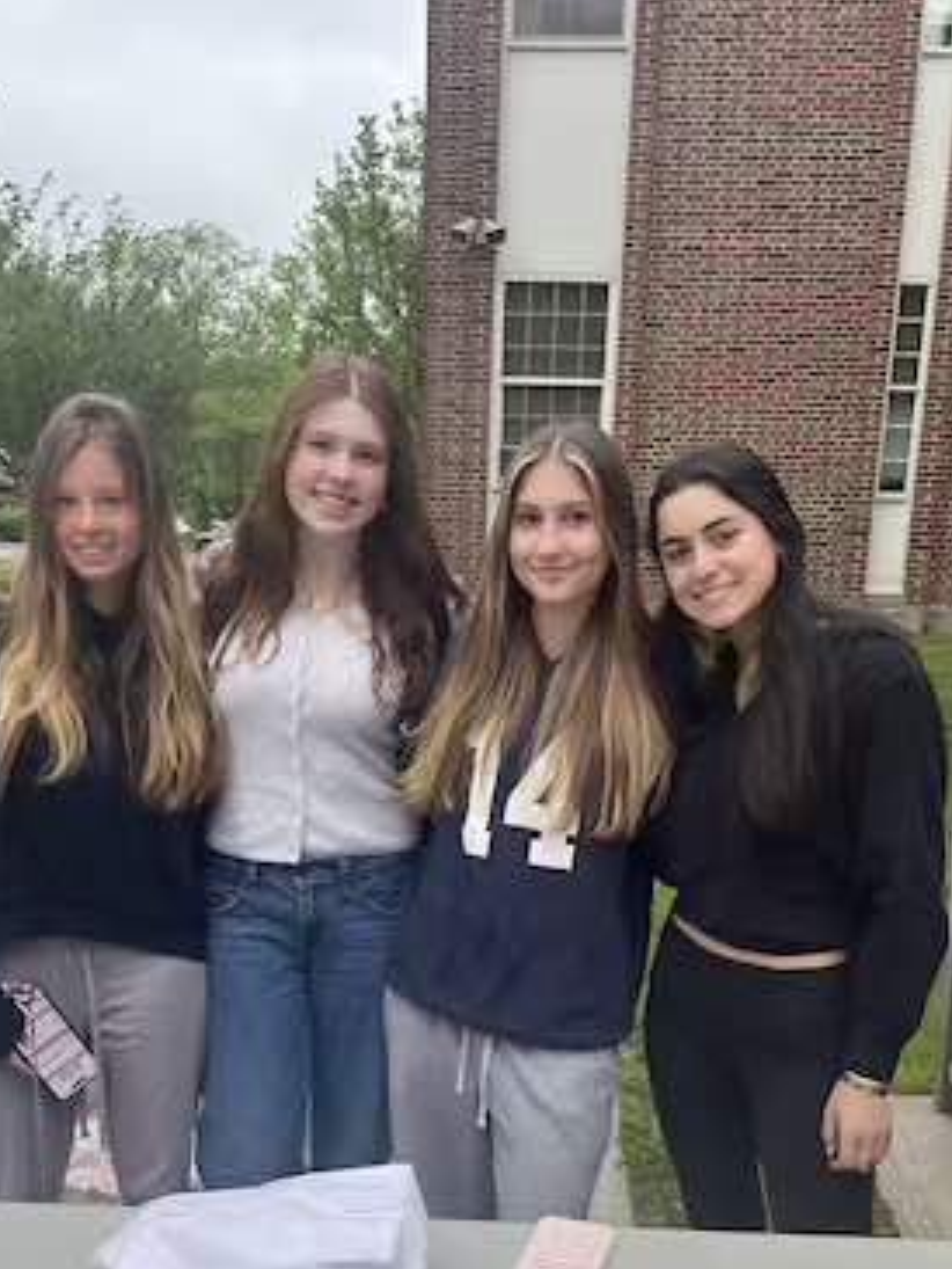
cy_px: 923
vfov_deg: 47.5
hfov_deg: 37.7
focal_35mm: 38
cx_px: 455
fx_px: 1393
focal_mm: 5.1
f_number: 1.6
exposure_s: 1/639
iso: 50
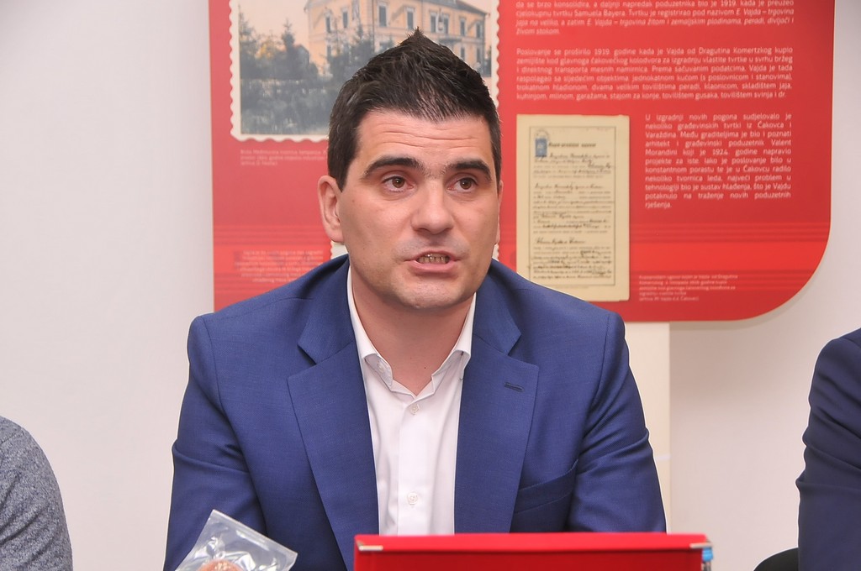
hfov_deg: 20.9
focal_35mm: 98
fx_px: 2329
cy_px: 286
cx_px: 430
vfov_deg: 14.0
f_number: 7.1
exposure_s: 1/60
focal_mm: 65
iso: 800
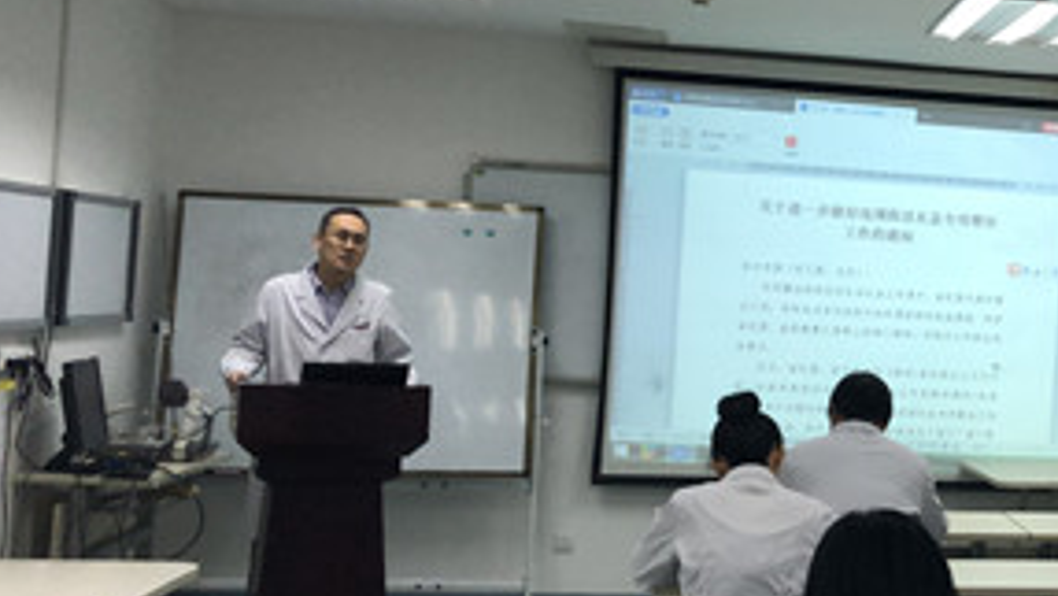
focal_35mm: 64
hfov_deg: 30.3
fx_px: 1796
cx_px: 1080
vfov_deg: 18.8
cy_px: 270
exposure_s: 1/120
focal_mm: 3.99
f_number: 1.8
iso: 100
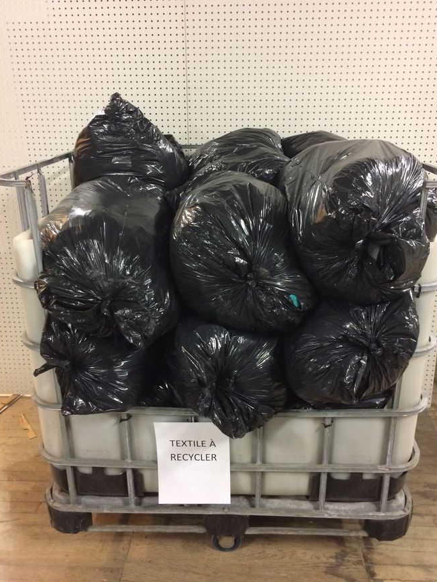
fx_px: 505
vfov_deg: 60.0
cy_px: 290
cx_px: 221
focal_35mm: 30
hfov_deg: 46.8
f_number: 2.2
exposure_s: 1/20
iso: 250
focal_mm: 4.15
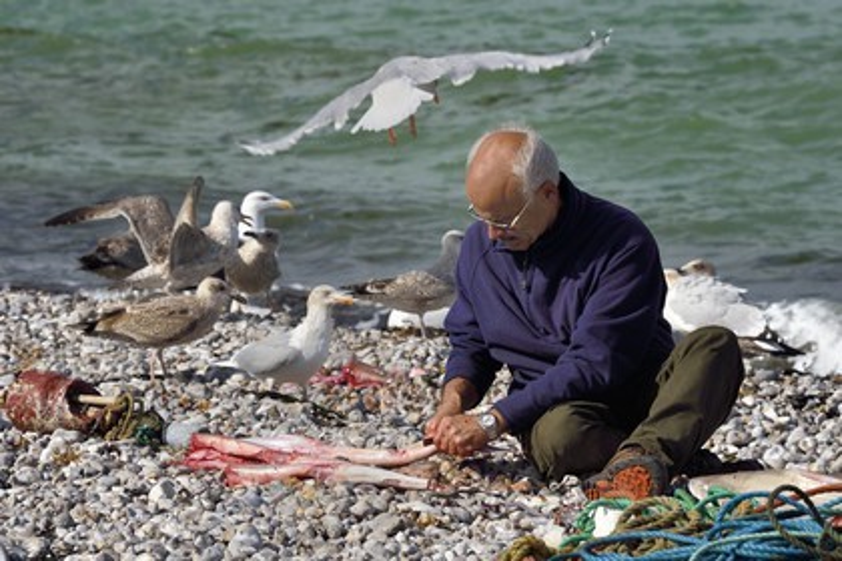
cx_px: 421
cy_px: 280
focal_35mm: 200
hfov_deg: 10.3
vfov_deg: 6.9
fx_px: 4677
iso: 200
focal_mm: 200
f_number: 13
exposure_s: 1/320
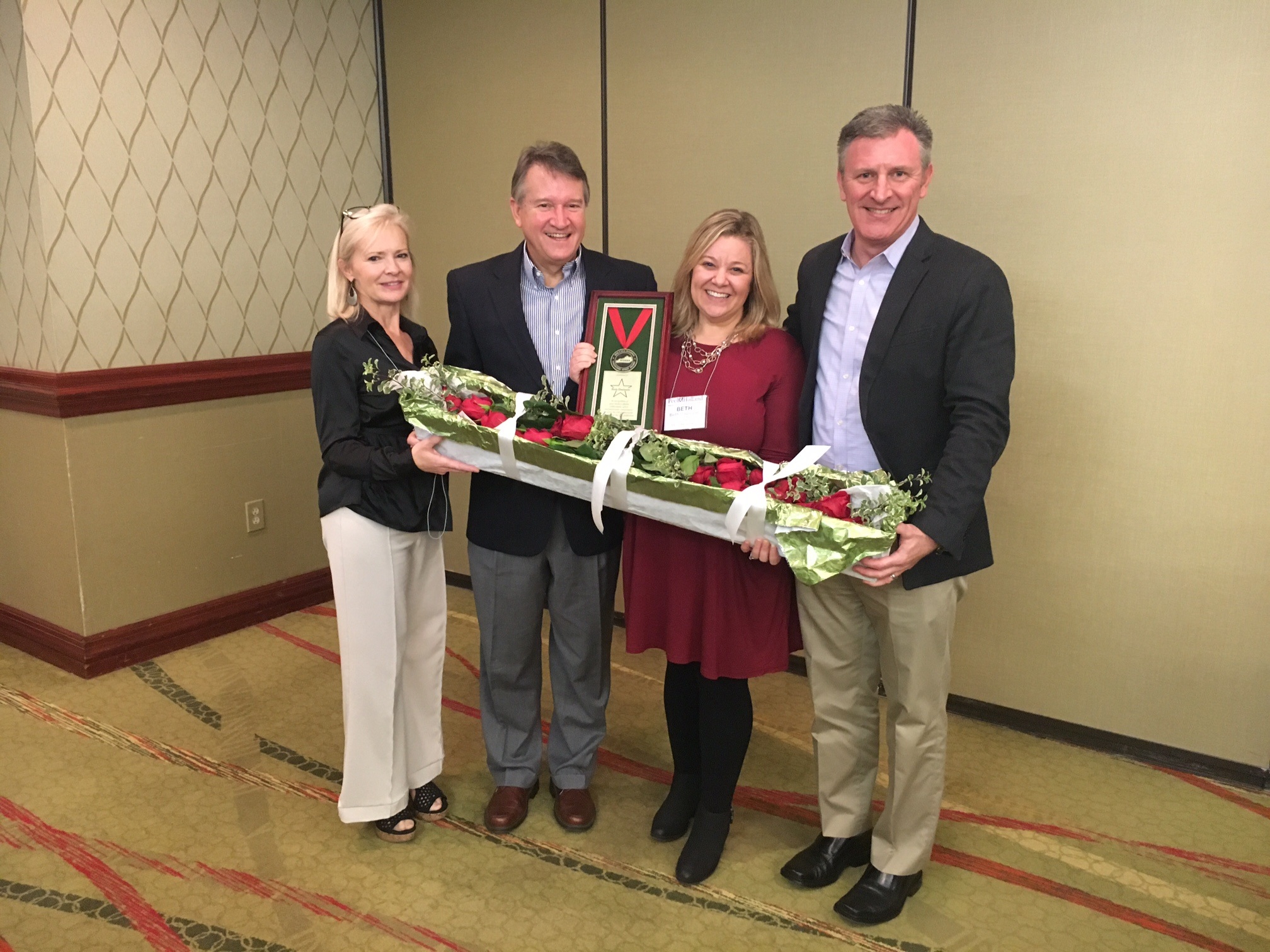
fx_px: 1064
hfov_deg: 61.7
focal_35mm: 29
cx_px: 635
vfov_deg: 48.2
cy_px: 476
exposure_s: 1/15
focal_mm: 4.15
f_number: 2.2
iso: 400
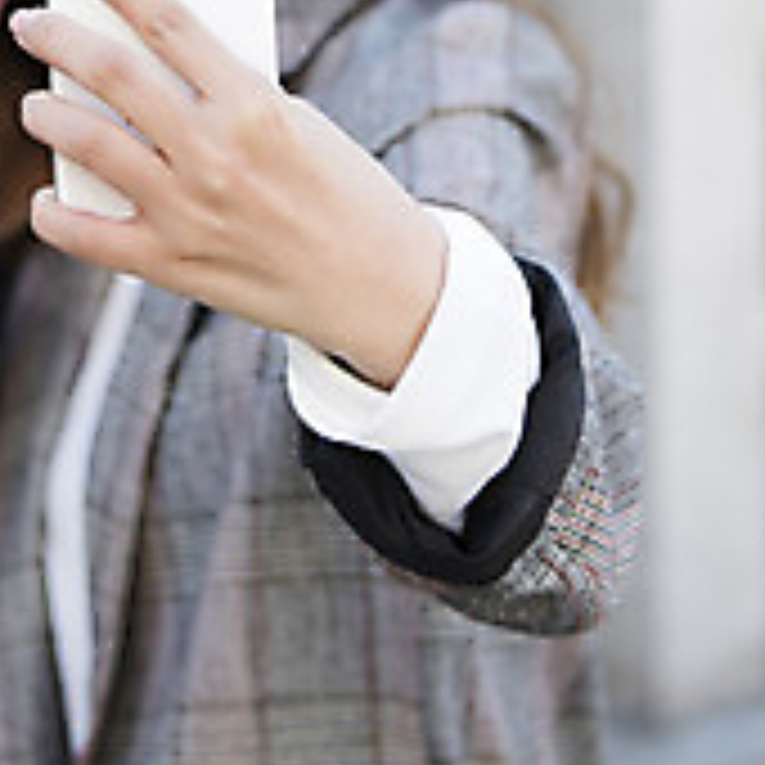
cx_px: 304
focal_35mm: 144
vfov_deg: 11.9
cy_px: -72
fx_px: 3600
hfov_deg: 12.1
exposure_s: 1/500
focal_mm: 48
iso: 160
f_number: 2.8
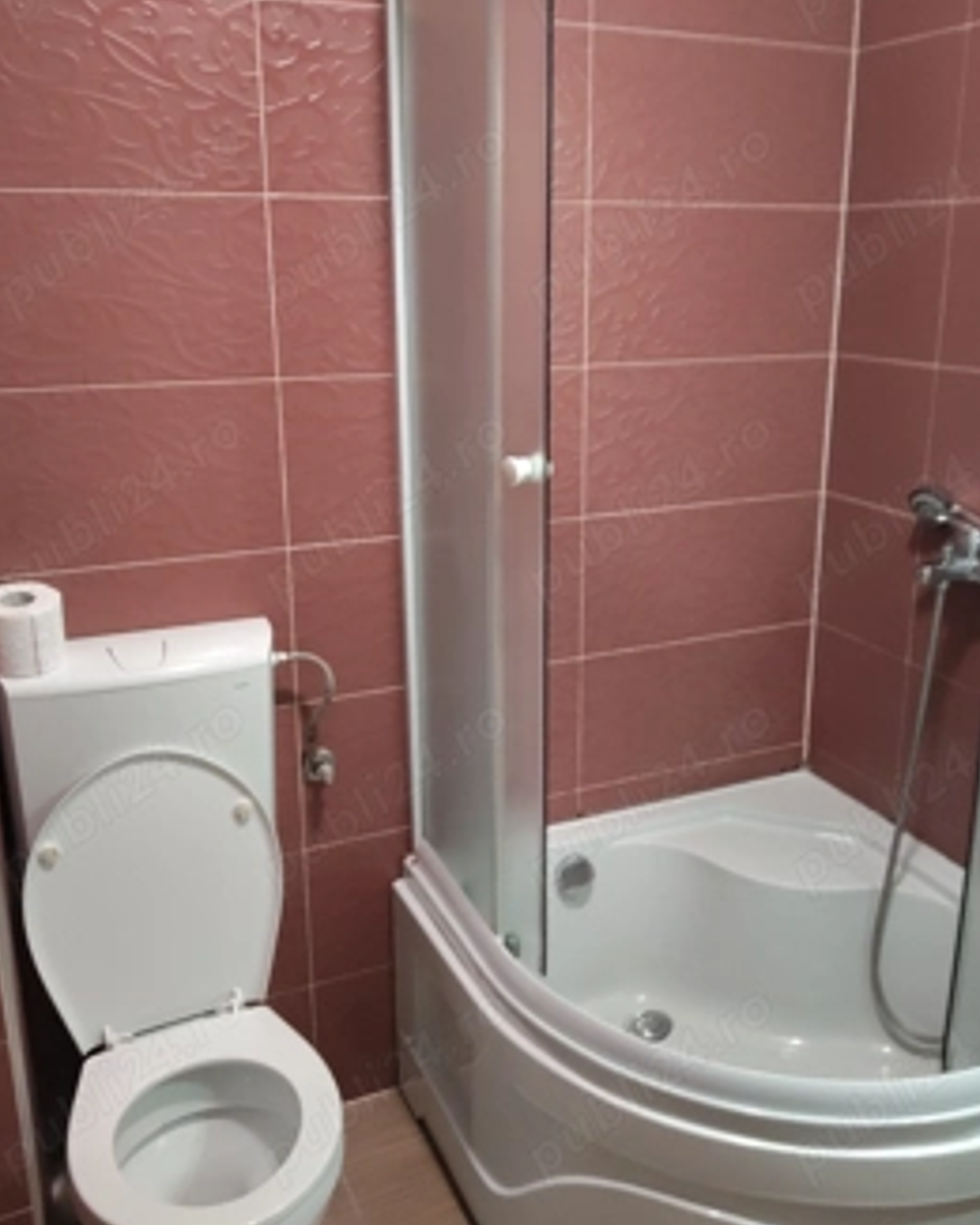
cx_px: 516
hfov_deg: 48.5
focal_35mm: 30
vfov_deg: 58.7
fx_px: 1088
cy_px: 569
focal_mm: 4.15
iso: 1813
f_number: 1.8
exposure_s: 1/16.7
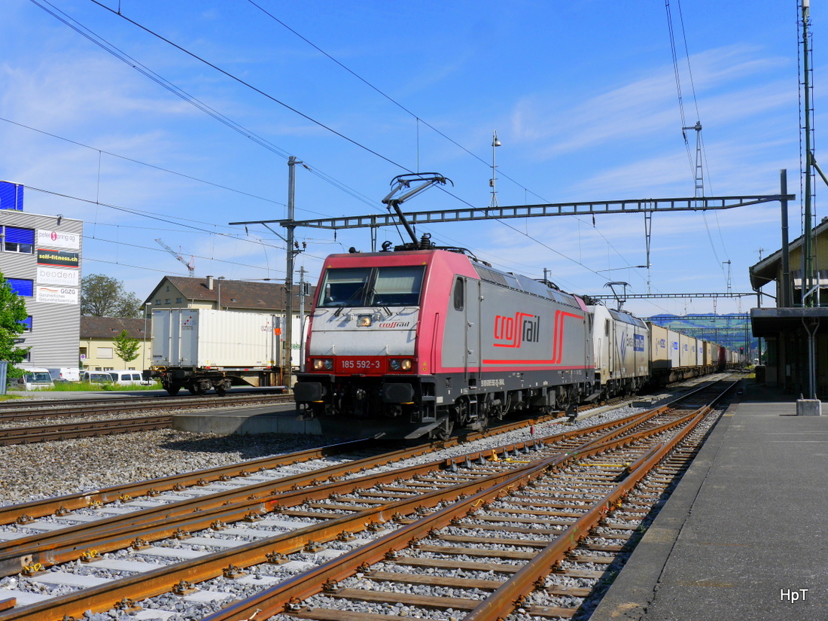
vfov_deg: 36.0
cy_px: 310
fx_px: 957
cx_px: 414
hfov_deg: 46.8
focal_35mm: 40
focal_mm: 20
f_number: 9
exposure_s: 1/500
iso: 160
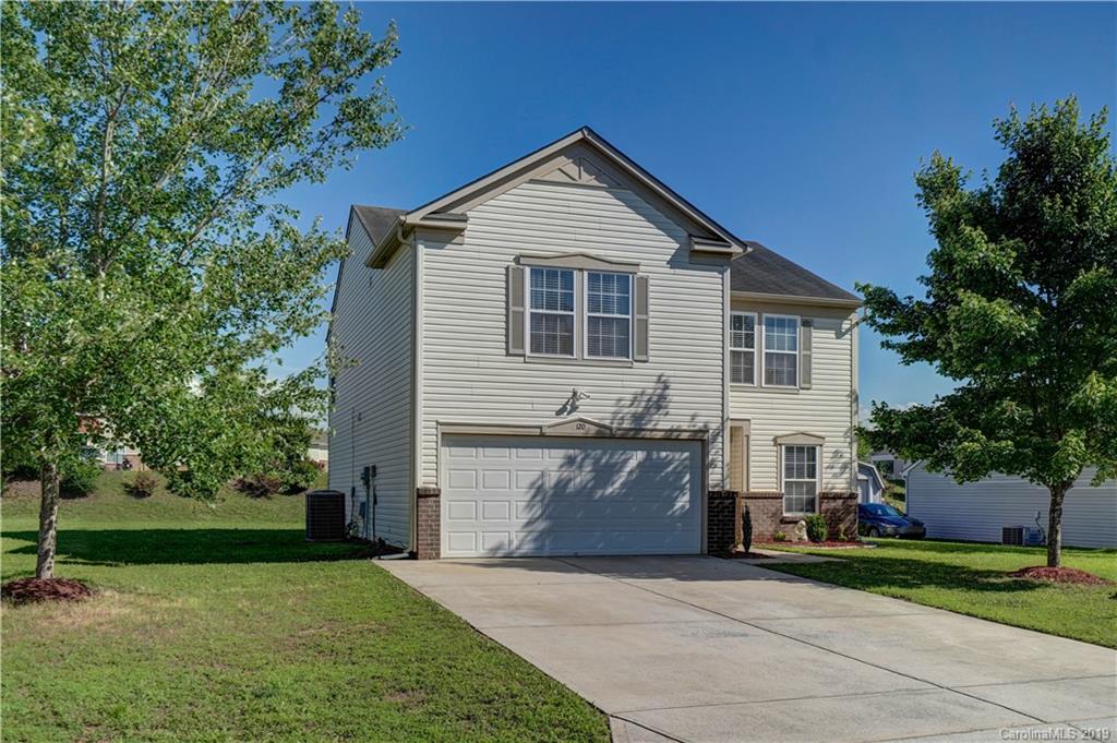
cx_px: 558
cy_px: 372
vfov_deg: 41.1
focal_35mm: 32
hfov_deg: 58.8
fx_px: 992
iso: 320
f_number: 6.3
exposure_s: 1/2000
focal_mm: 32
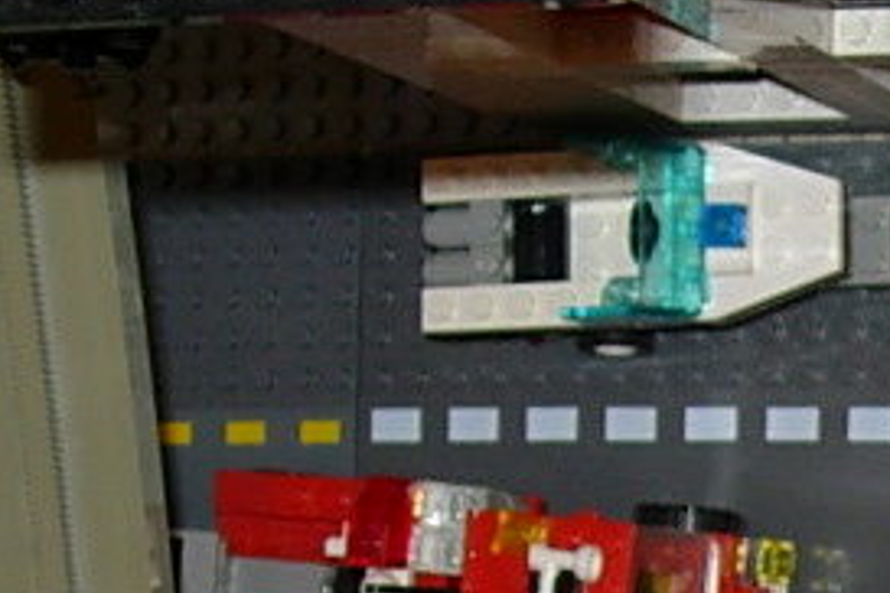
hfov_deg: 13.1
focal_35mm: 148
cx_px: 1350
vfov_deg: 8.9
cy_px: 994
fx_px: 3659
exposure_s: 1/64
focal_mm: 7.8
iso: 79
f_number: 2.8
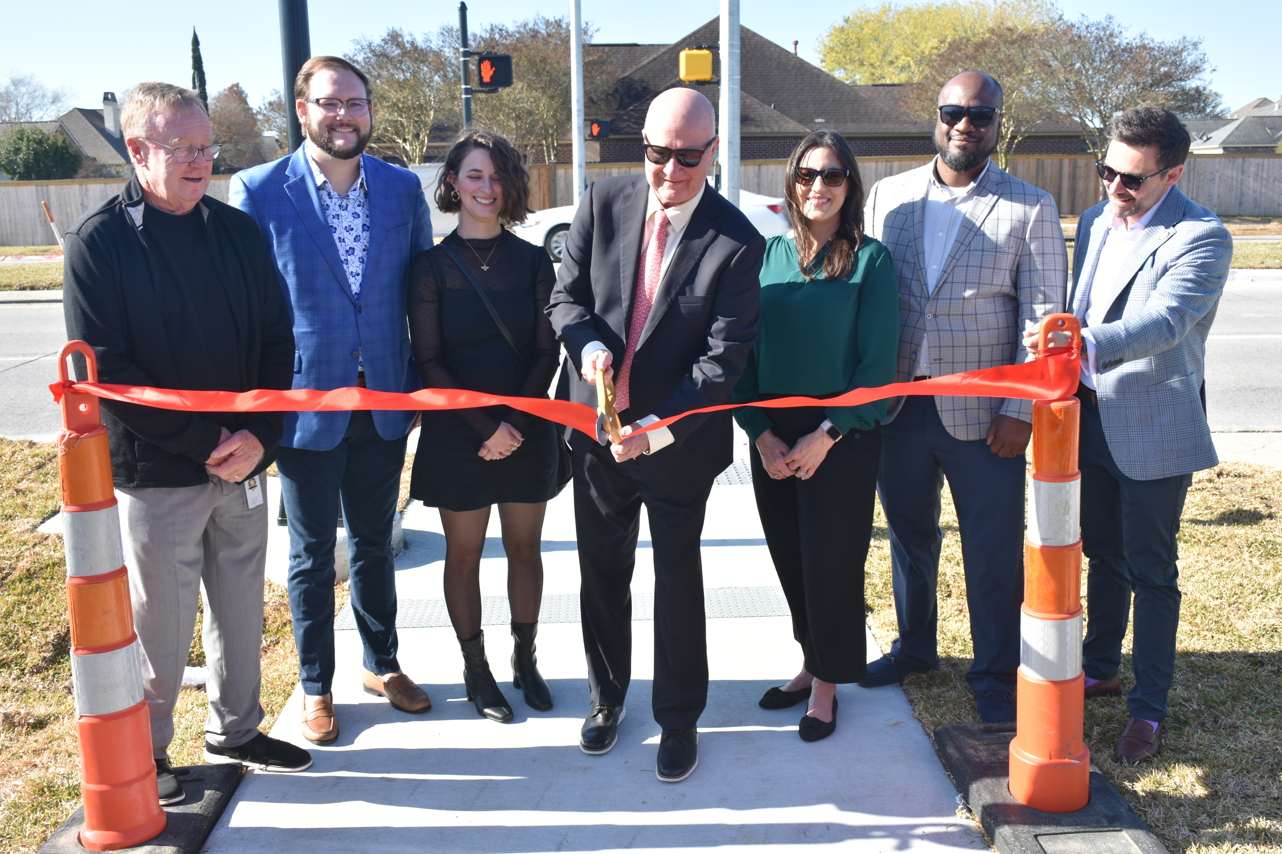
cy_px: 427
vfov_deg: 38.4
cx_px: 641
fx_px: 1228
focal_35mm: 34
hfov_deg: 55.1
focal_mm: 23
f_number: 7.1
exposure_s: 1/200
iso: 200
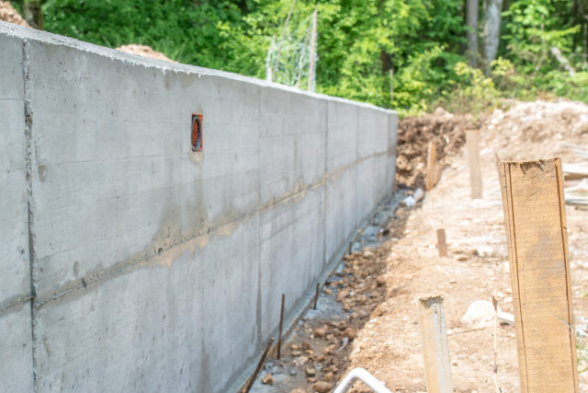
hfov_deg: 31.0
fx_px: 1046
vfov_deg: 21.2
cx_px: 167
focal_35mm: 64
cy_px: 220
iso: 100
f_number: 7.1
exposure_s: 1/125
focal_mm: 35
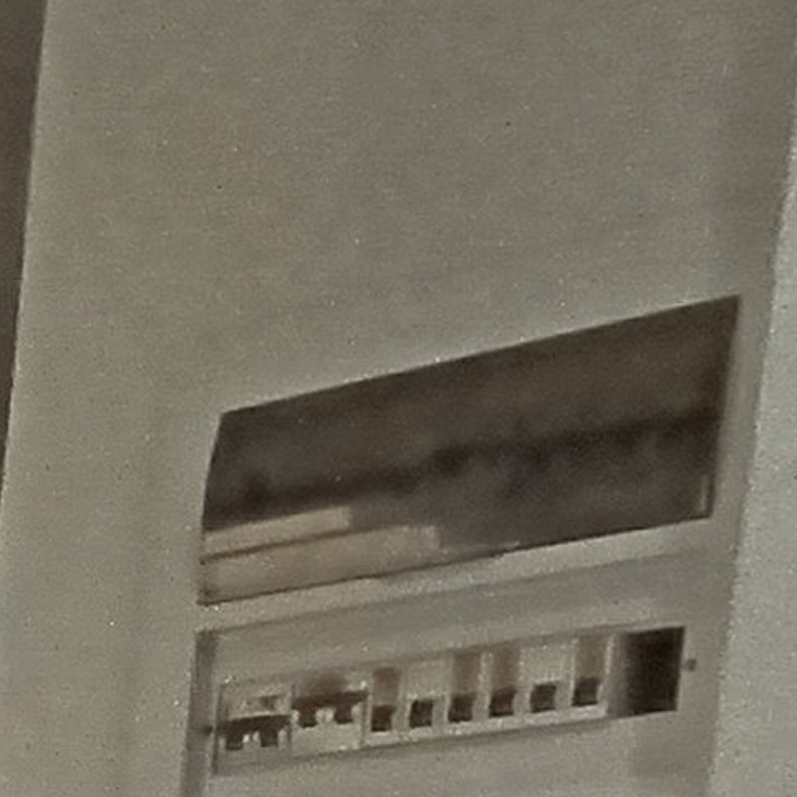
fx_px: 2501
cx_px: -1619
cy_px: 1437
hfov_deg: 11.1
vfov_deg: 15.5
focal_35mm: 96
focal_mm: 1.65
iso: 250
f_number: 2.2
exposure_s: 1/50
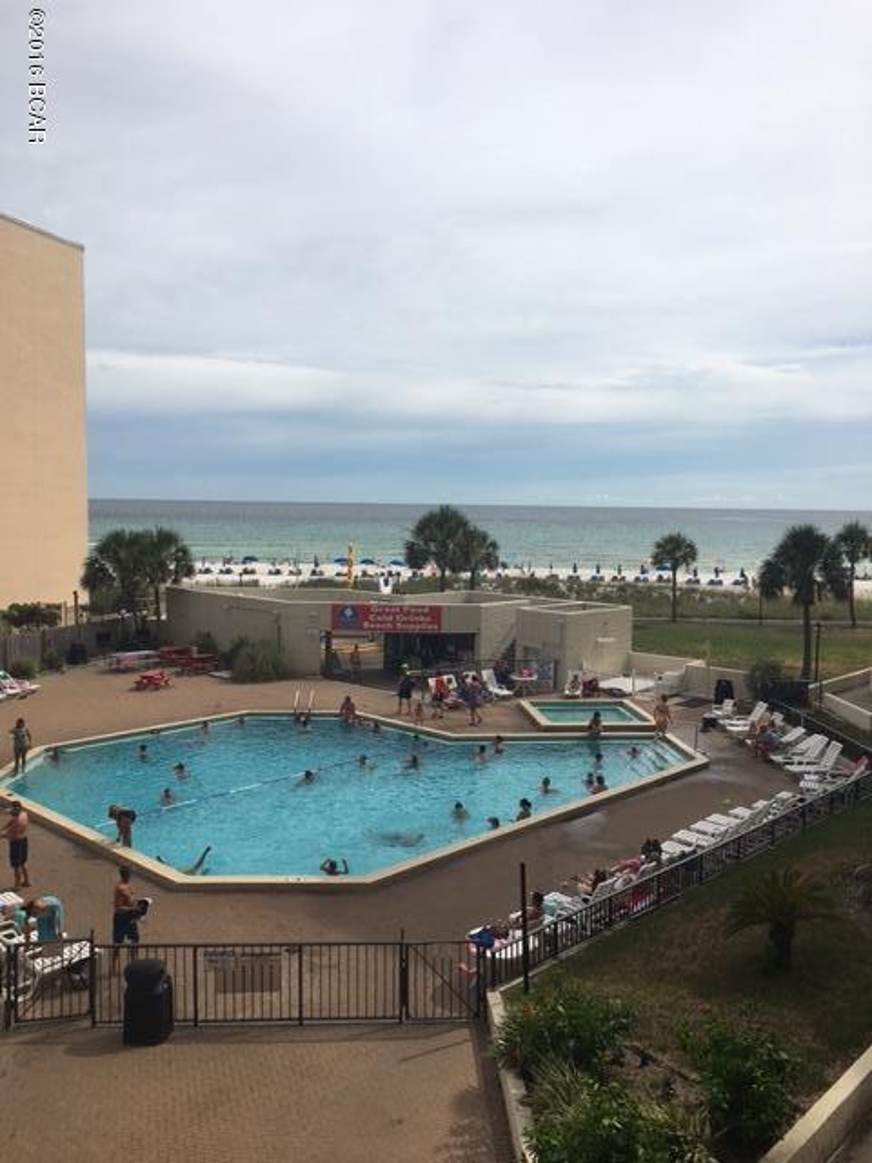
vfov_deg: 61.7
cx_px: 436
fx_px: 974
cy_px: 582
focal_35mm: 29
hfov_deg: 48.2
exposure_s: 1/2404
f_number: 2.2
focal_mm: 4.15
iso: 25
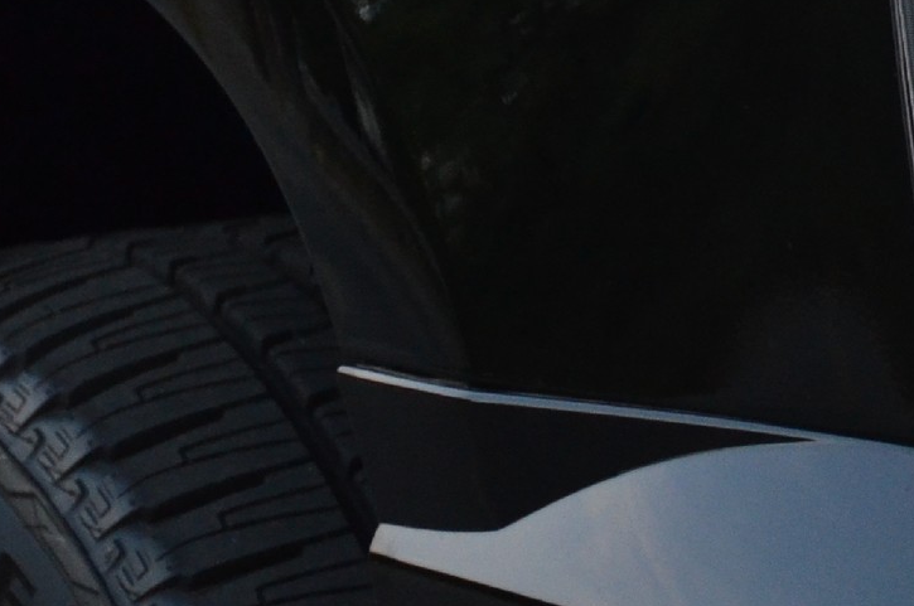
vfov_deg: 2.0
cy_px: -142
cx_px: 1428
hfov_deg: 3.1
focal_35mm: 672
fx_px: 17035
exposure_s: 1/250
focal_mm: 130
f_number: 5.6
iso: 1600
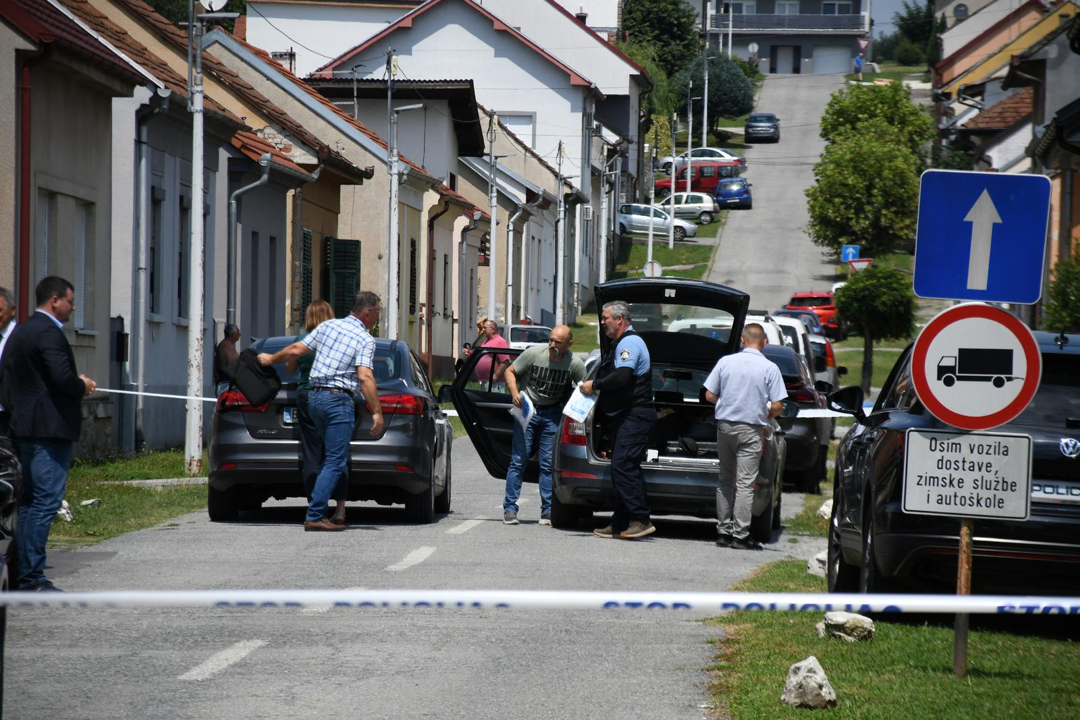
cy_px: 360
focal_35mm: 210
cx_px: 540
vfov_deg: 6.5
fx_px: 6300
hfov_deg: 9.8
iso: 400
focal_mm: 140
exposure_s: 1/3200
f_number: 5.6
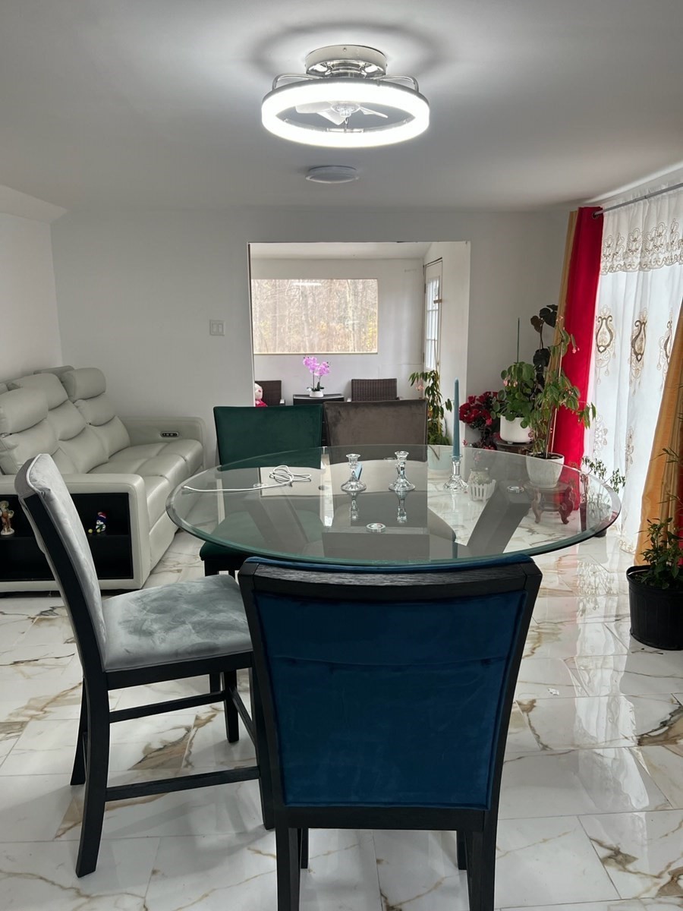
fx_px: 684
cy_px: 456
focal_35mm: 26
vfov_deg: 67.3
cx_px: 342
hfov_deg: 53.1
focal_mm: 5.7
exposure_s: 1/99
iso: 100
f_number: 1.5
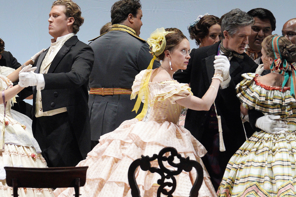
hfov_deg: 7.0
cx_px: 14
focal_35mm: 293
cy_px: 125
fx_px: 2409
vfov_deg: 4.7
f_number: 5.6
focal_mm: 136
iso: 5000
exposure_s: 1/250
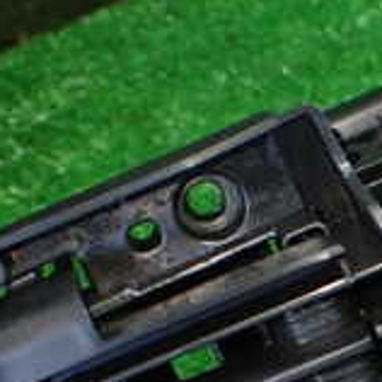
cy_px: 363
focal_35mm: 101
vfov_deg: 16.9
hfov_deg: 16.4
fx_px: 1261
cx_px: 486
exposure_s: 1/80
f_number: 2.3
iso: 800
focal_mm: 5.4
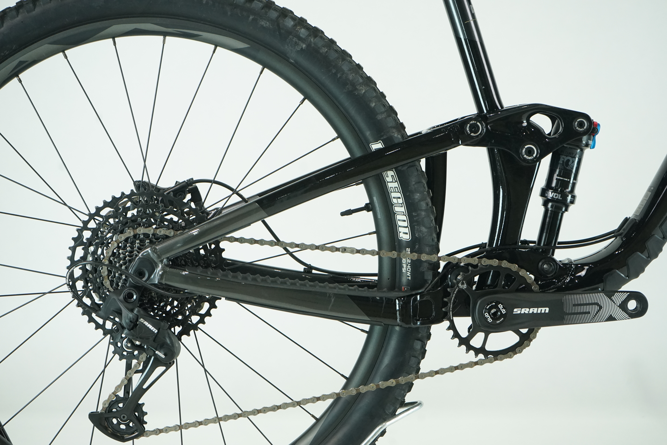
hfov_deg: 28.8
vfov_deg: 19.5
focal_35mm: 70
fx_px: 1297
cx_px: 334
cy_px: 222
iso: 2500
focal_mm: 70
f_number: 7.1
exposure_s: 1/200
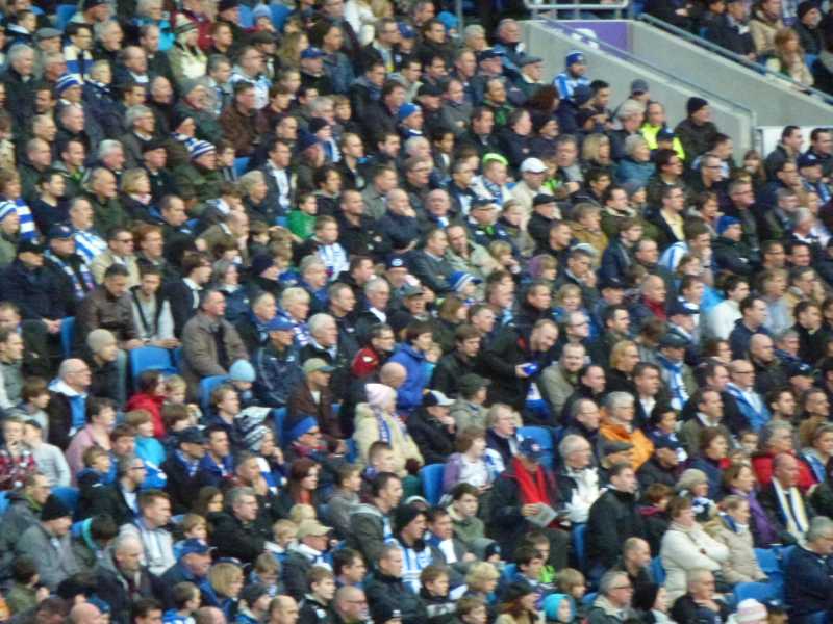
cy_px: 312
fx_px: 9241
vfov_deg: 3.9
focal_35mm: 384
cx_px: 416
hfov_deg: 5.2
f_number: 5.9
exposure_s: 1/200
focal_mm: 68.8
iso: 1600
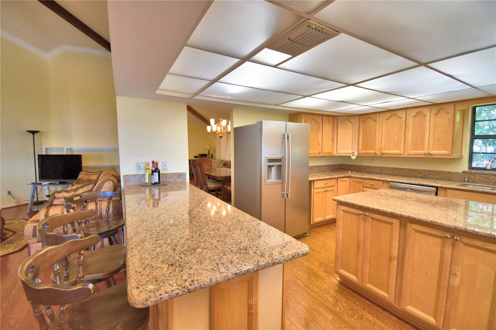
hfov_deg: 100.4
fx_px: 207
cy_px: 165
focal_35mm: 15
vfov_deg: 77.3
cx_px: 248
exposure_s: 1/50
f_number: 4.5
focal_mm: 10
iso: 400
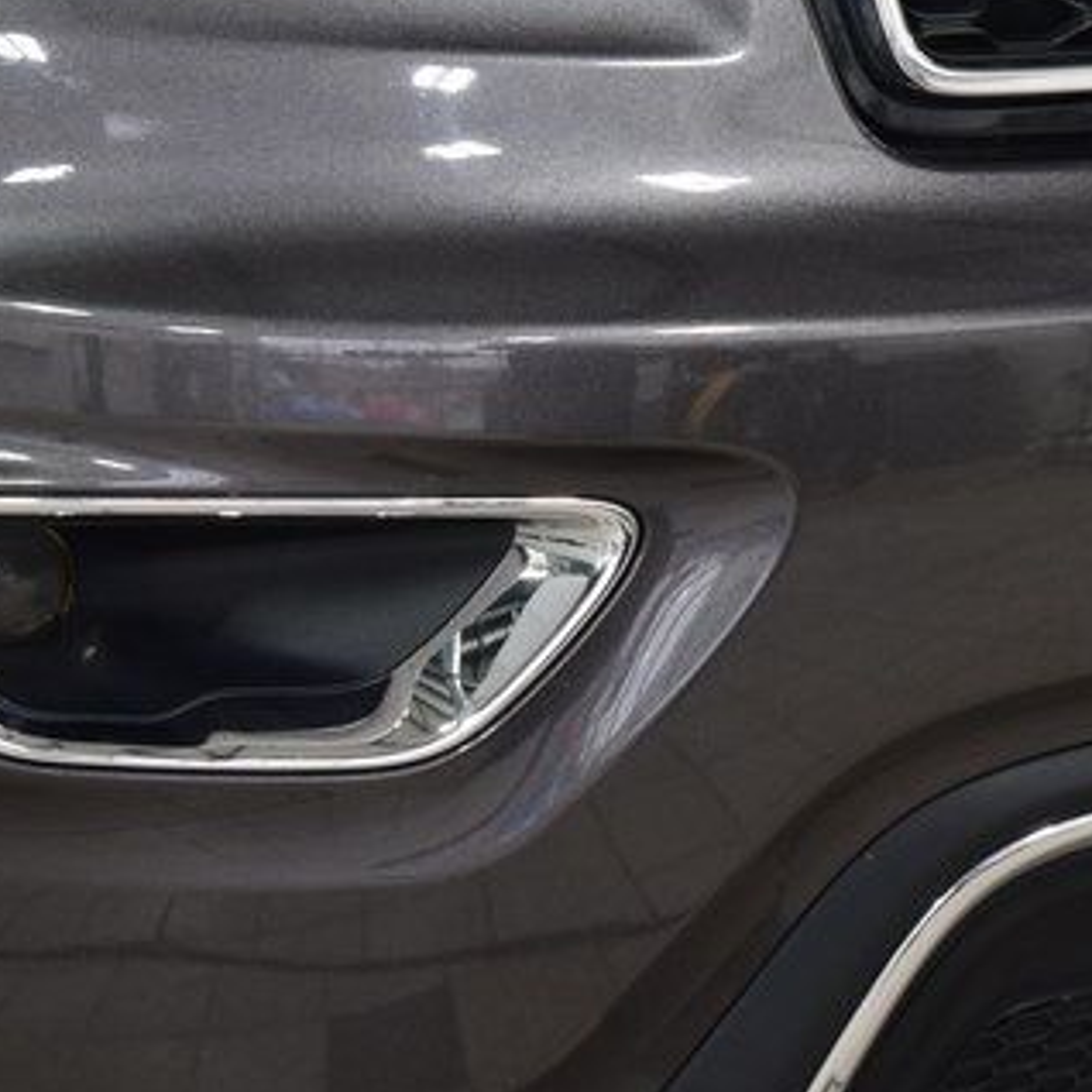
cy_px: 355
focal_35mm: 148
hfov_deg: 11.6
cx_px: 1295
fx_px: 5282
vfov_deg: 11.8
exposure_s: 1/15
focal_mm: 36
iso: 640
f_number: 6.3
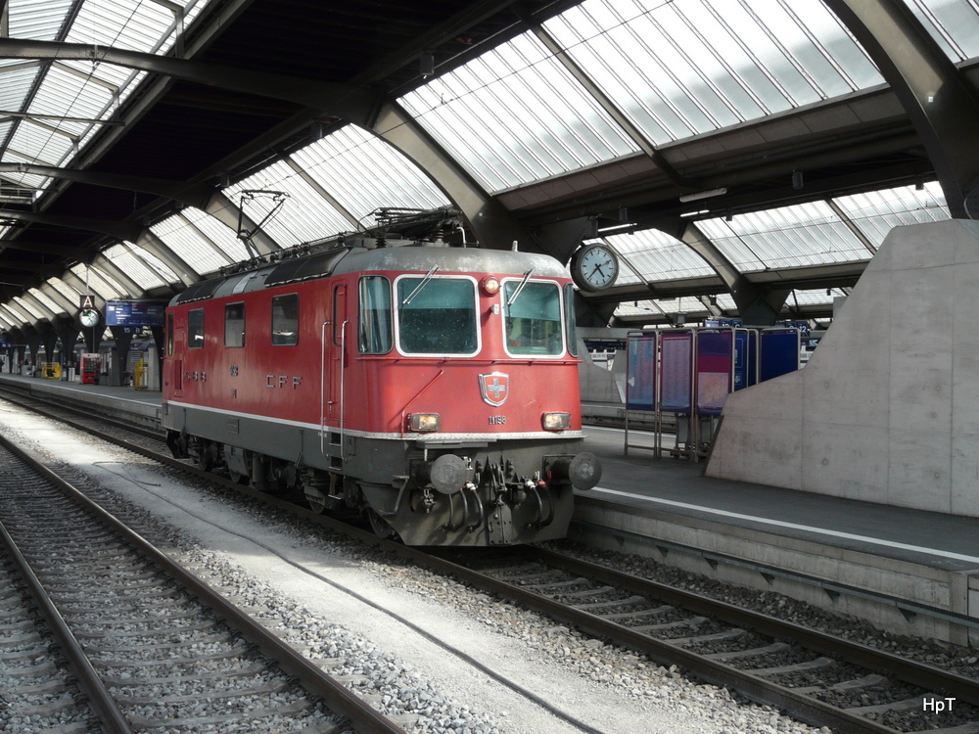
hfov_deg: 41.2
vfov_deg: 31.5
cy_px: 367
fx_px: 1301
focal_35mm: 46
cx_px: 490
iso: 125
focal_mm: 7.5
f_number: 3.6
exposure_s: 1/160
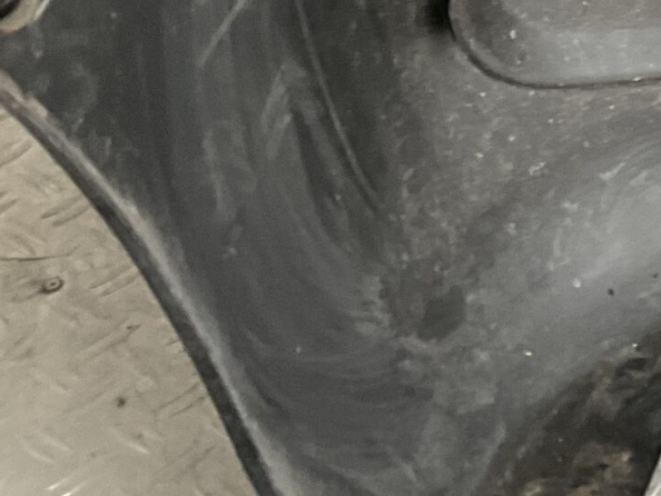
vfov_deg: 14.1
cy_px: -73
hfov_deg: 17.1
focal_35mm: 102
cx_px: 1041
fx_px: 1948
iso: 80
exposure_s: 1/50
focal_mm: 3
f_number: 1.8
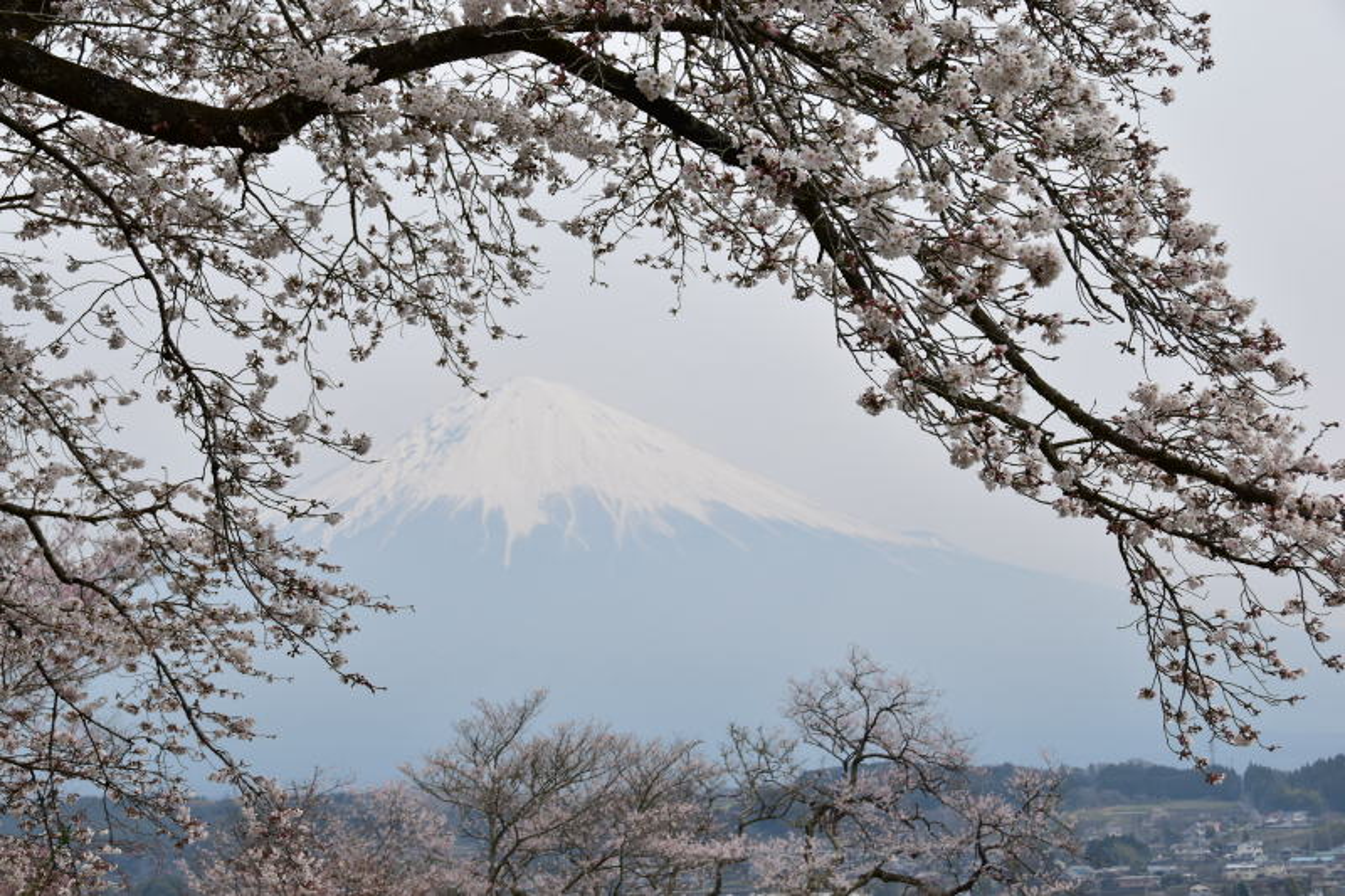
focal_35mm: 75
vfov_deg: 18.2
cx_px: 672
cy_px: 448
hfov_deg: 27.0
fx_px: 2801
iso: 100
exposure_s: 1/320
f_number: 8
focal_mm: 50
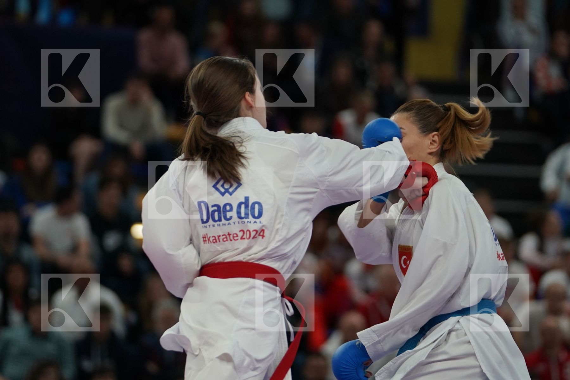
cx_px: 285
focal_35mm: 241
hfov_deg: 8.5
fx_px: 3816
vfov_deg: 5.7
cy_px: 190
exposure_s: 1/1000
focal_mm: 161
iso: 1250
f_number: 2.8
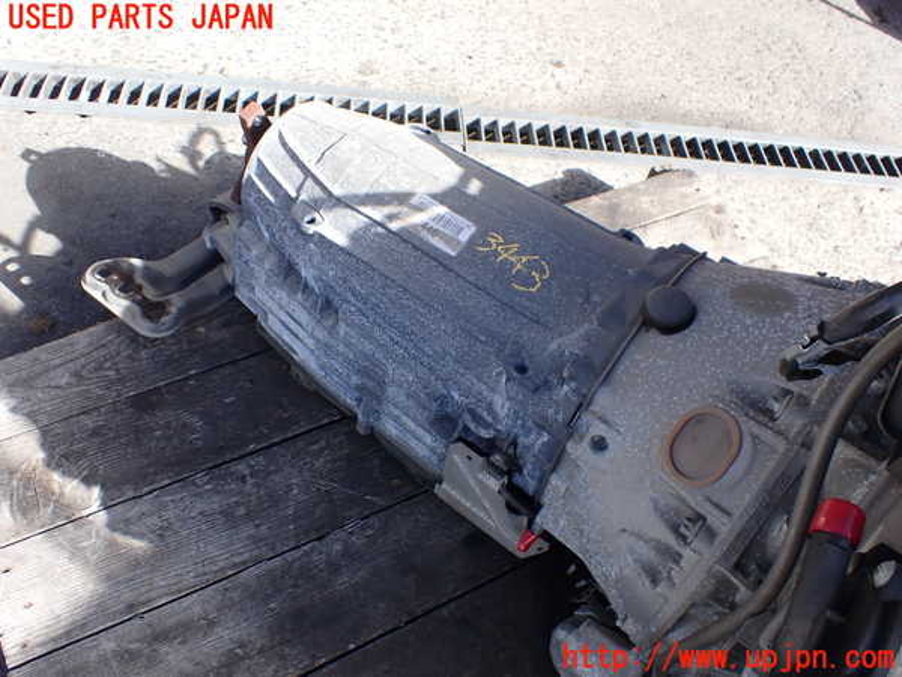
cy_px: 338
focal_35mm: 30
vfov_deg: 46.8
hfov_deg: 60.0
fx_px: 782
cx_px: 451
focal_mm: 5.4
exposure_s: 1/250
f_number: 3.2
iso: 100
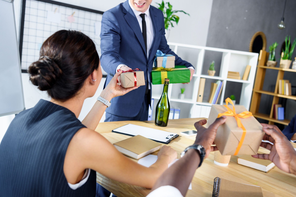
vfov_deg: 35.1
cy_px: 98
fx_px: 313
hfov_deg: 50.7
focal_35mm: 38
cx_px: 148
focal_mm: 38
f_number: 4
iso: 160
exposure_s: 1/200
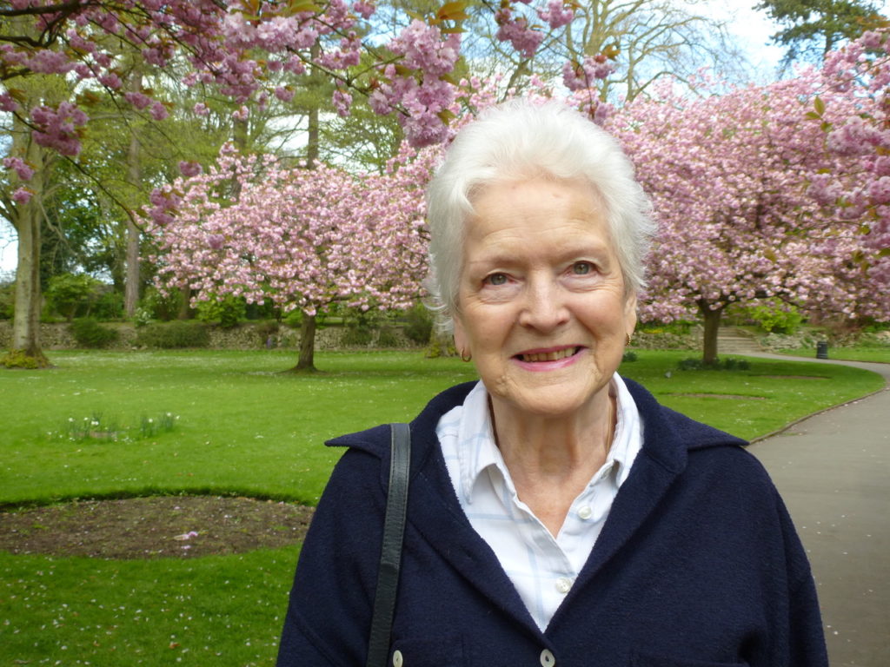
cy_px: 334
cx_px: 445
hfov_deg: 49.0
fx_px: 977
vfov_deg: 37.7
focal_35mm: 38
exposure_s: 1/160
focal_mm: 6.8
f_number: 3.8
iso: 100
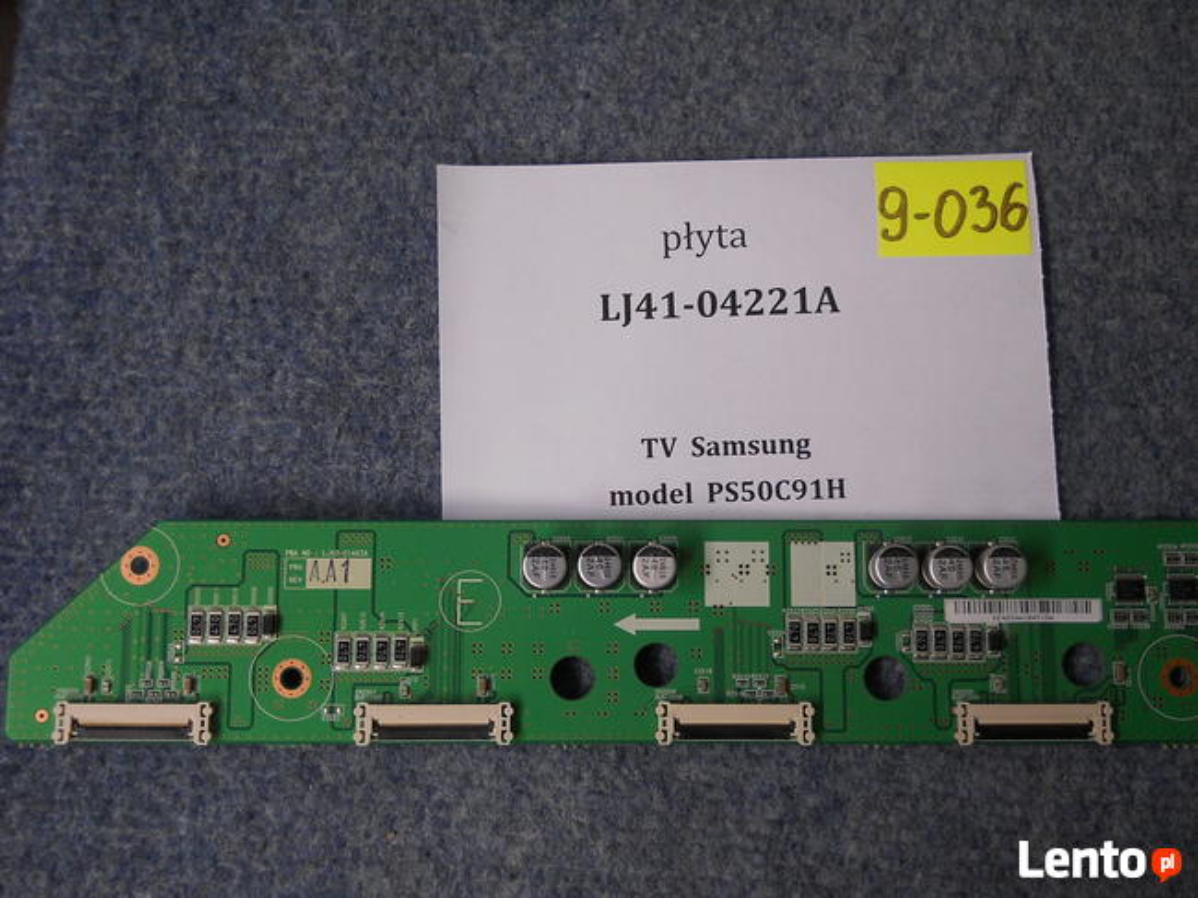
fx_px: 1418
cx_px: 599
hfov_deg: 45.8
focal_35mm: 41
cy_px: 449
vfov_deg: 35.1
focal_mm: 6.72
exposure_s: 1/30
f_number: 3.1
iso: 125
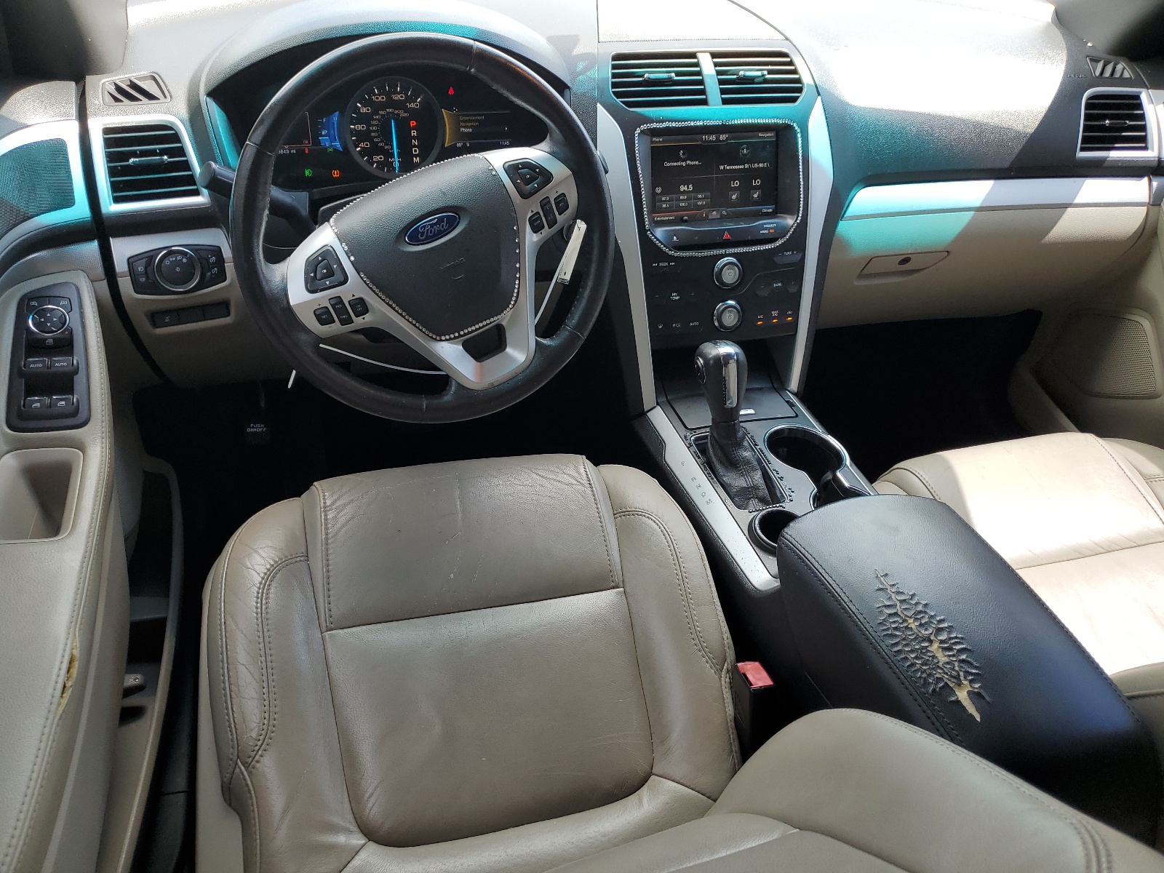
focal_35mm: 26
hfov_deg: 67.3
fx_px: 874
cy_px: 436
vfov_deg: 53.1
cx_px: 582
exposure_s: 1/263
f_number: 1.5
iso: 50
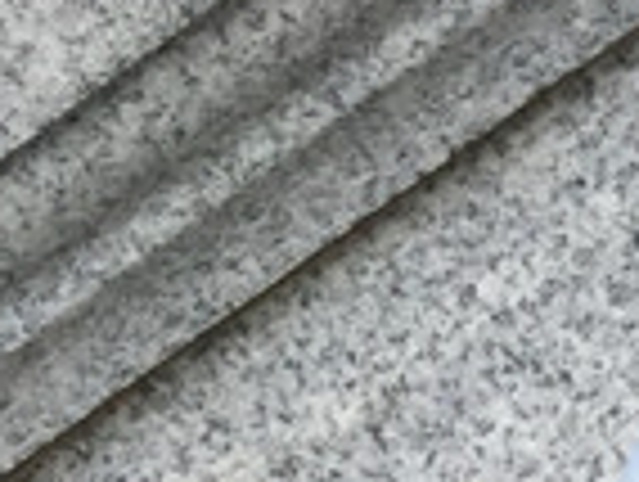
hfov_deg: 8.7
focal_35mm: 196
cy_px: 1313
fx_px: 3624
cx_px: 1755
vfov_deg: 7.0
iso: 25
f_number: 2.4
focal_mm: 3.3
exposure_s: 1/314
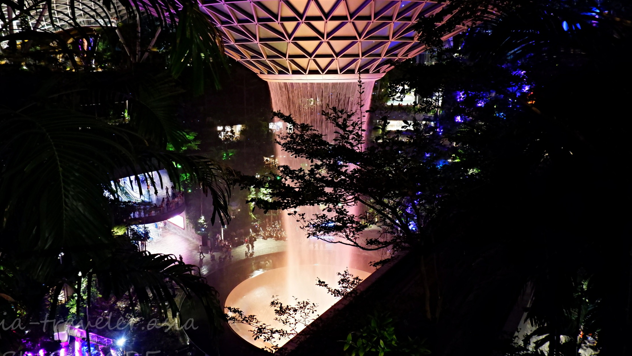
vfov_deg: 41.4
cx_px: 277
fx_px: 469
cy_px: 158
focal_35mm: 28
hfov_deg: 67.7
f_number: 3.5
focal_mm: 15
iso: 3200
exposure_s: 1/20
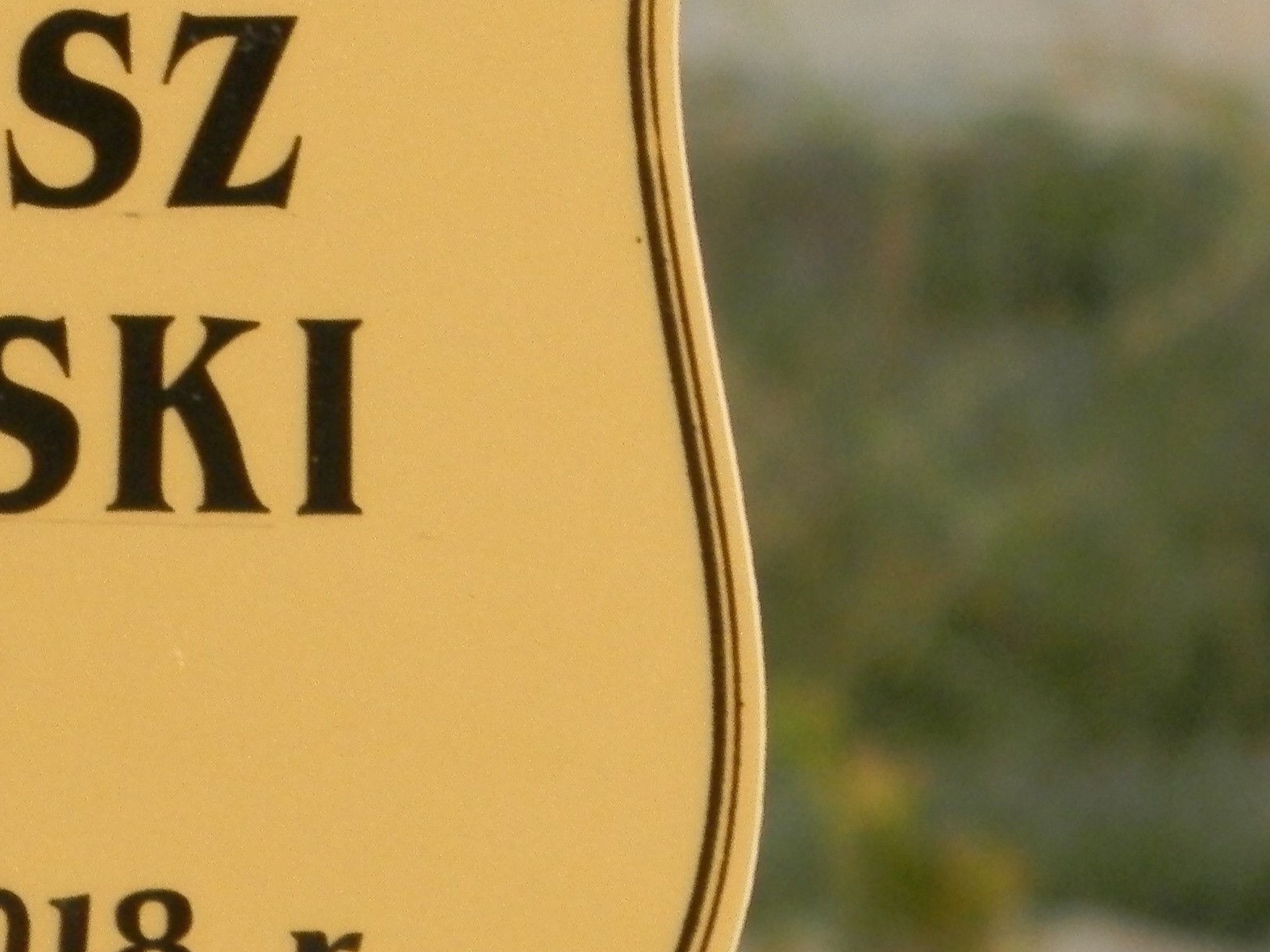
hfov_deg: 2.4
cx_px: -488
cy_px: 277
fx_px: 30155
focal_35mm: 822
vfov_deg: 1.8
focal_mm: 50.2
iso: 200
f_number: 5.6
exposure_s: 1/160
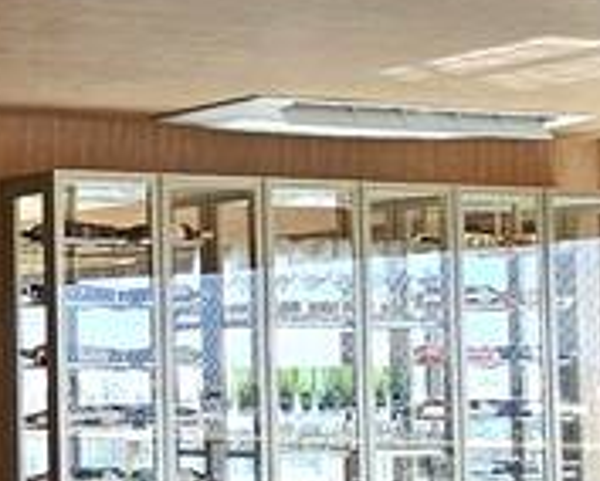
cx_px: -407
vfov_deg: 15.0
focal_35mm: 103
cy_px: 315
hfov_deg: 16.3
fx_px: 1831
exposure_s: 1/200
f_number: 2.2
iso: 50
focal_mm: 2.2
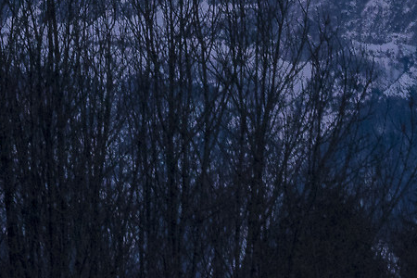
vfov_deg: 3.1
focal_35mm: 440
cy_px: -426
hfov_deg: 4.6
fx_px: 5092
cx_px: -355
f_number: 14
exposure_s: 1/50
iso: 800
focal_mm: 55
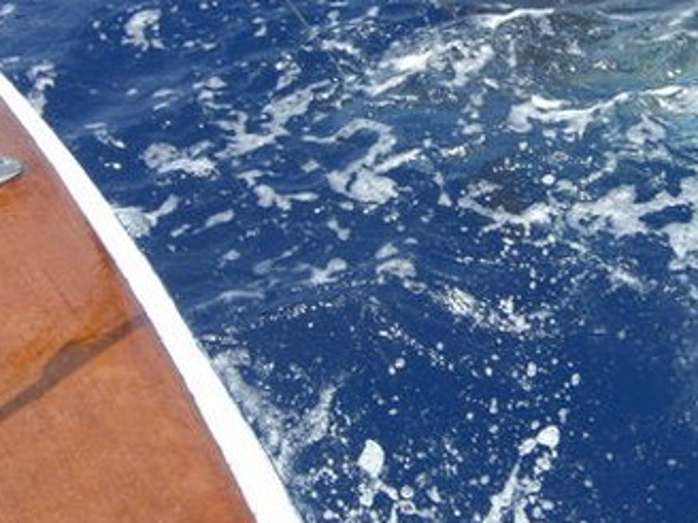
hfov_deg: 26.3
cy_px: 77
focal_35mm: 73
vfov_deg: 19.9
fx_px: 1472
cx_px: 536
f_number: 4
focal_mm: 7.9
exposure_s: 1/500
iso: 80
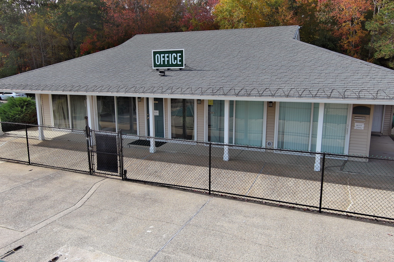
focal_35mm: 29
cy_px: 131
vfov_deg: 45.0
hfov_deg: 63.7
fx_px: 317
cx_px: 197
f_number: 2.8
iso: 400
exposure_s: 1/2179
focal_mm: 10.57
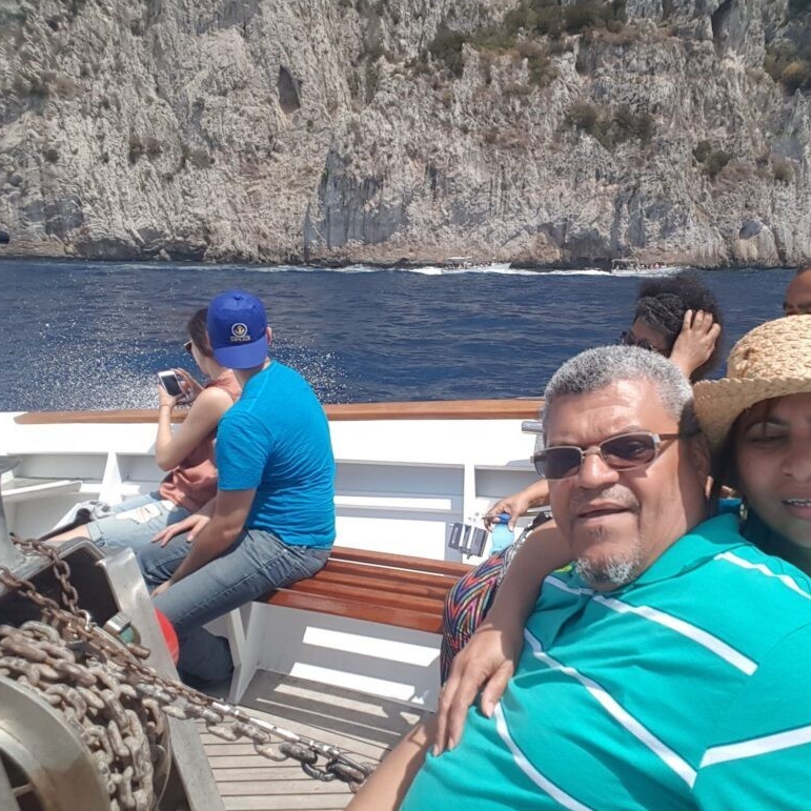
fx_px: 689
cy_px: 396
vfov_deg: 60.9
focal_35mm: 26
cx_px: 524
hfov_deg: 59.9
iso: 50
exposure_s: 1/2008
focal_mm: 2.1
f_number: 1.7
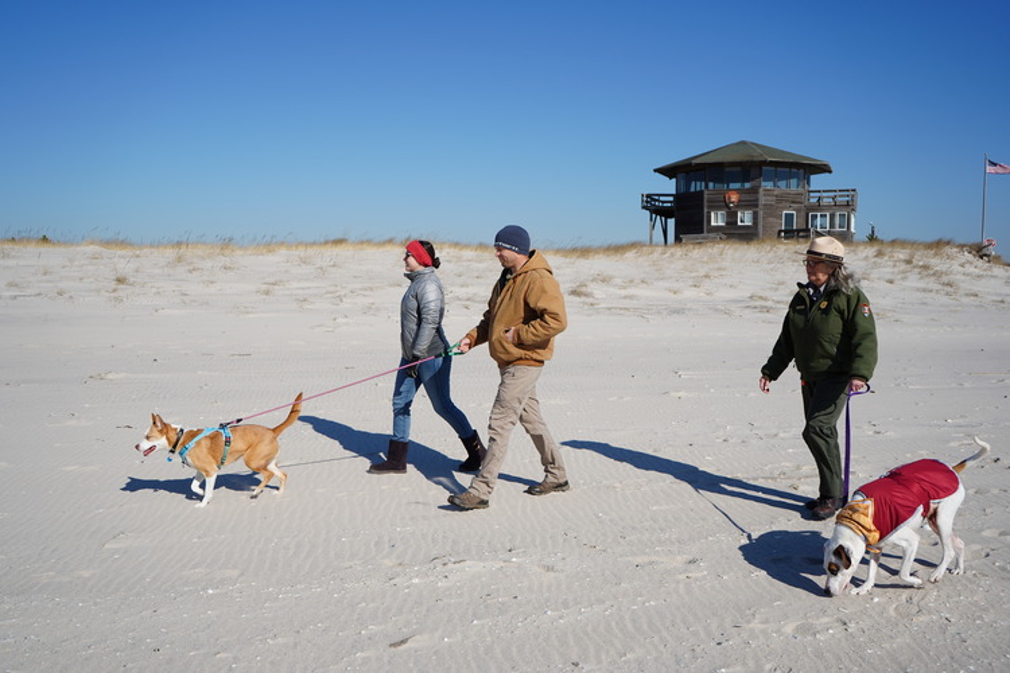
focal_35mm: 32
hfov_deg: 58.7
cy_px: 336
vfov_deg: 41.1
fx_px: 898
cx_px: 505
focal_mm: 32
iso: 125
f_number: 5.6
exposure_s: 1/1000
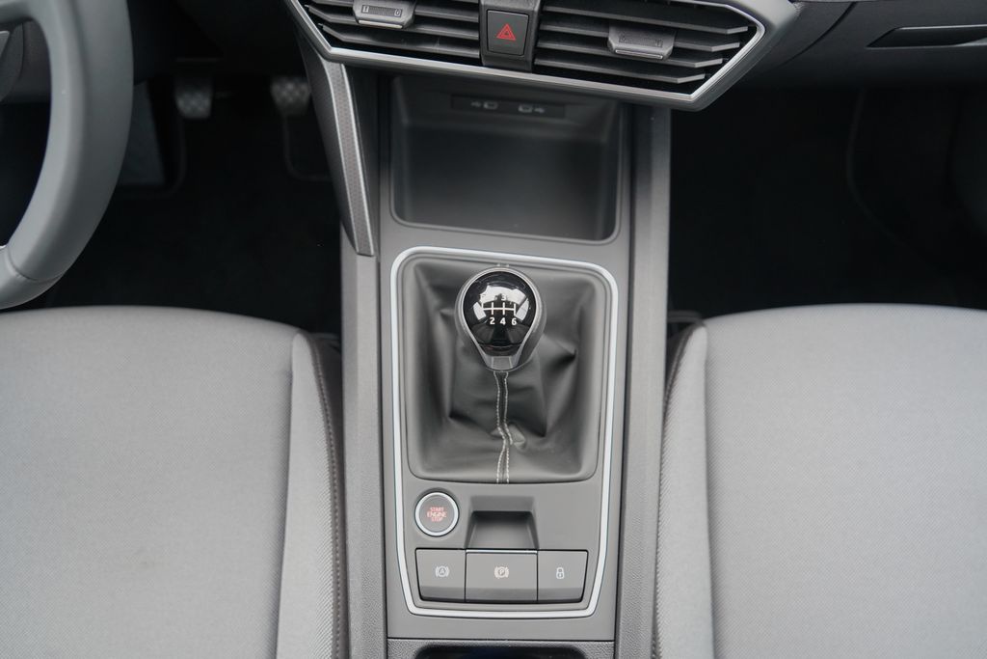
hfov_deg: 73.7
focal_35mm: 24
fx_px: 658
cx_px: 494
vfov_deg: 53.1
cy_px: 330
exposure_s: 1/160
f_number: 4
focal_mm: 24
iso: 1250
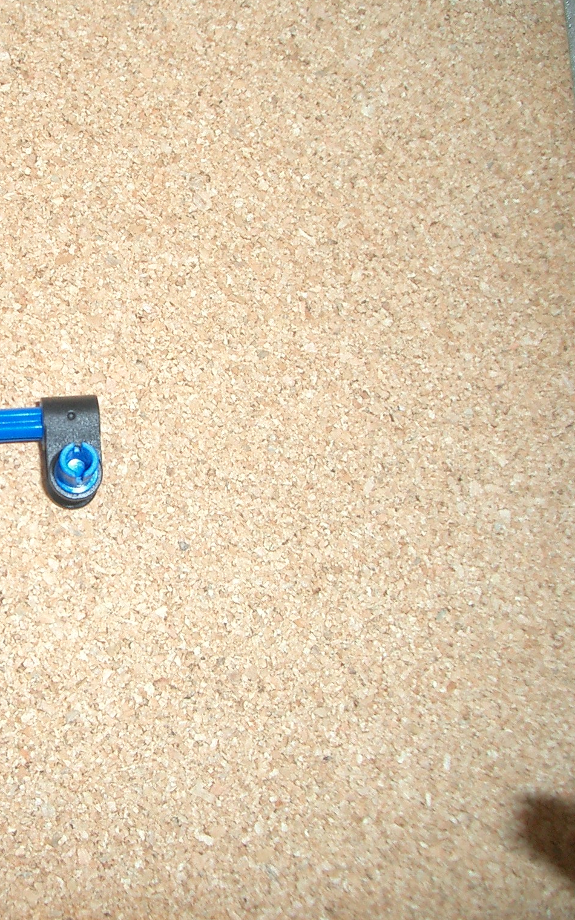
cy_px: 458
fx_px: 1254
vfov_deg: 40.3
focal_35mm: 50
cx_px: -17
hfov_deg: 24.5
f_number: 2.6
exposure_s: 1/40
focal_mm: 5.8
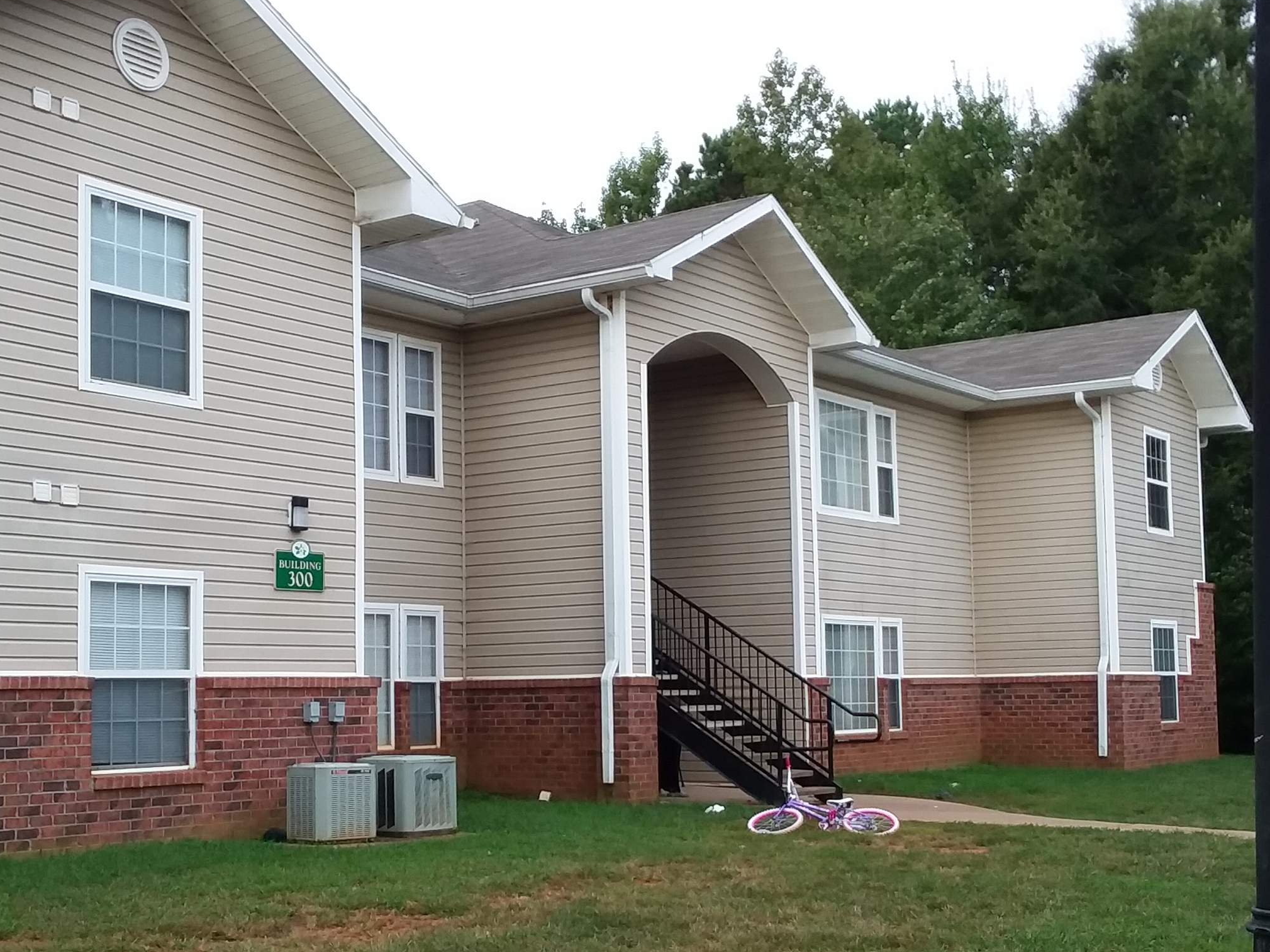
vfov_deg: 38.4
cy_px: 599
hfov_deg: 50.0
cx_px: 566
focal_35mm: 37
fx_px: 1357
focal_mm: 2.47
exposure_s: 1/159
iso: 40
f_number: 1.9
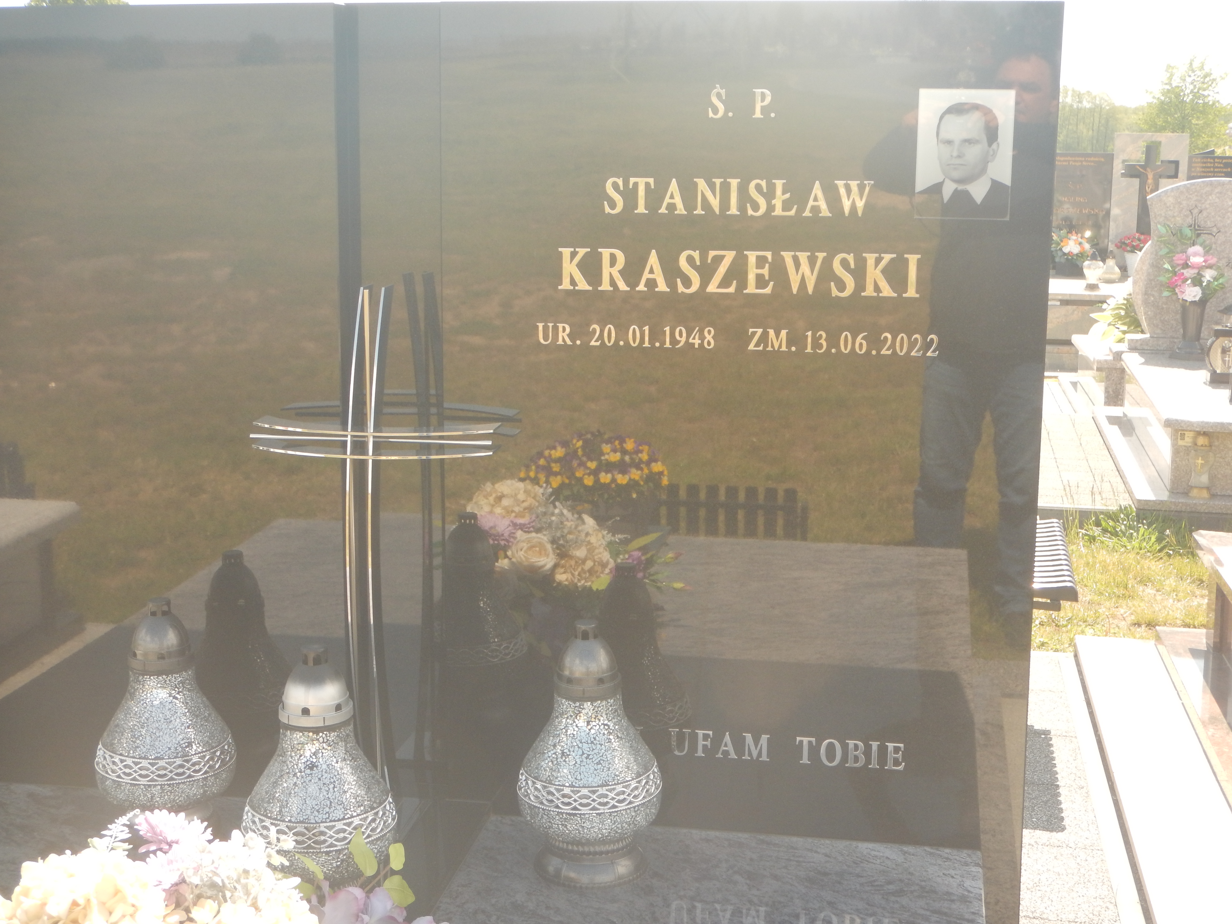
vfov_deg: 28.0
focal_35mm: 52
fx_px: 1851
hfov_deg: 36.8
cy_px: 462
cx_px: 616
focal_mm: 9.2
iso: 125
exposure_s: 1/160
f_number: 4.3
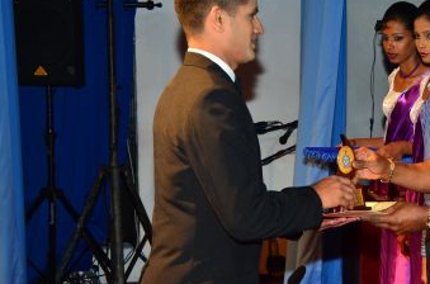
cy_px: 154
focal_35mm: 93
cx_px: 372
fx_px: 1106
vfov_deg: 14.6
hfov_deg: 21.6
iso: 400
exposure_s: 1/60
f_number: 5
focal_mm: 35
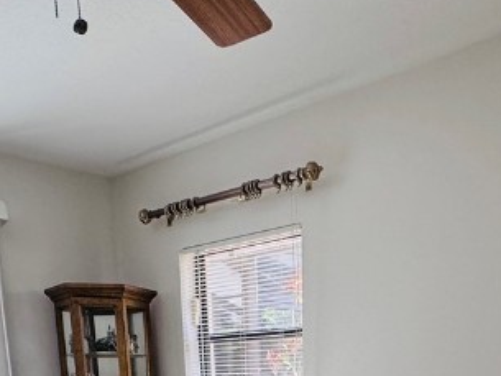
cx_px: 314
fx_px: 681
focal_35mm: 47
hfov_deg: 40.1
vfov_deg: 24.1
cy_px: 566
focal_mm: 2.22
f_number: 2.2
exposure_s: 1/120
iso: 200
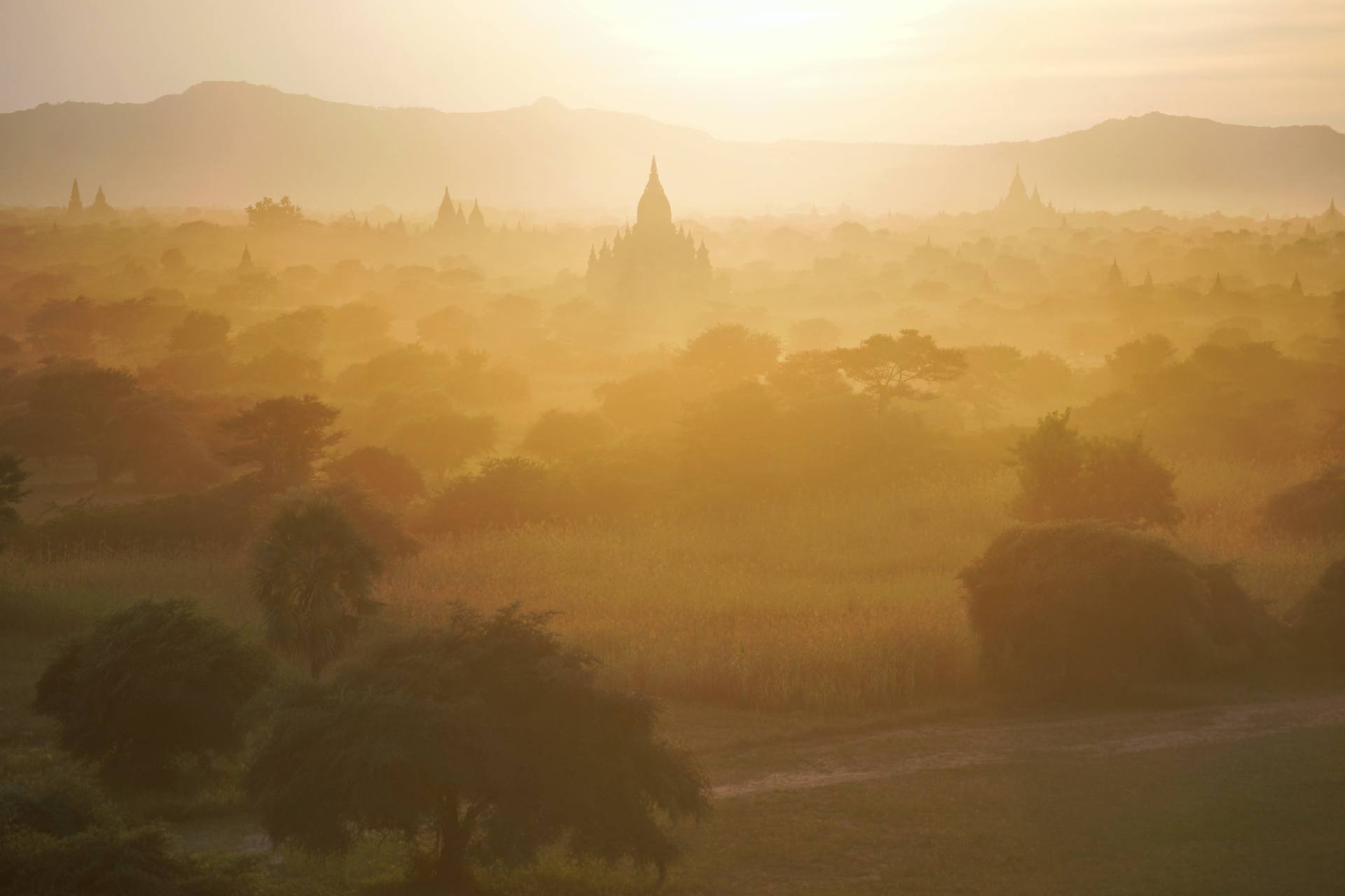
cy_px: 448
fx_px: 5043
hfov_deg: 15.2
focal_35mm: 135
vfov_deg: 10.2
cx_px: 672
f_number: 5.6
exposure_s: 1/320
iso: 100
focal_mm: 135
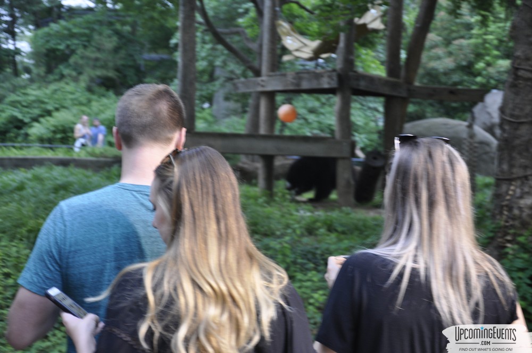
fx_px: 1107
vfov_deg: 18.1
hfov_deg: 27.0
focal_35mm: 75
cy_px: 176
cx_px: 266
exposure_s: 1/10
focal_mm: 50
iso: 400
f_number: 5
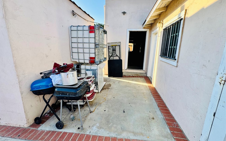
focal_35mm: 15
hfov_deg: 101.5
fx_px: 92
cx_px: 112
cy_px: 67
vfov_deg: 74.7
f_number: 2.2
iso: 40
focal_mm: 2.22
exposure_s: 1/320
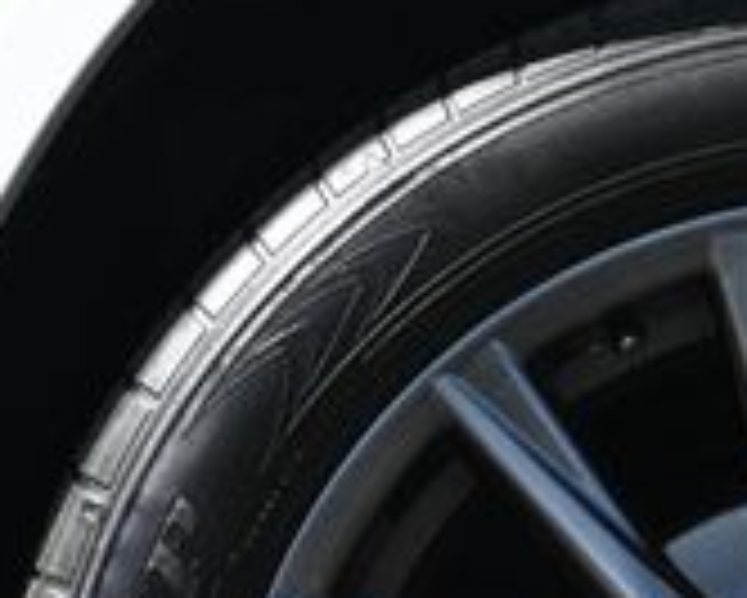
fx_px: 4336
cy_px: 834
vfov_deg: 7.8
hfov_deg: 9.7
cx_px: 878
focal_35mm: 196
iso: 125
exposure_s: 1/250
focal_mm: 36
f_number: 5.6
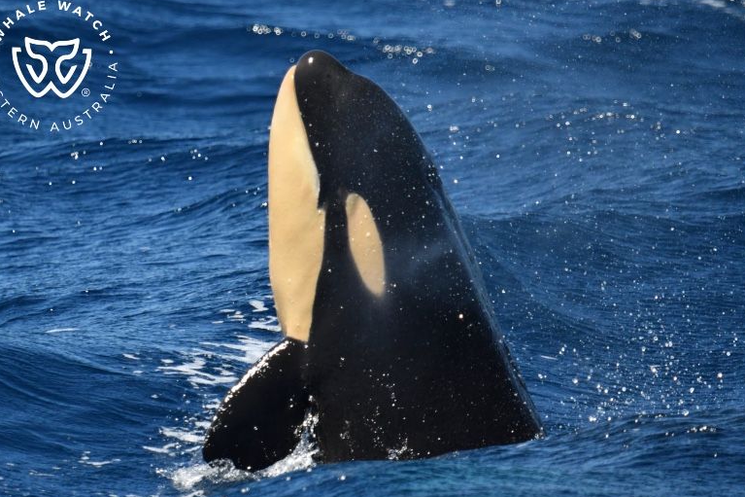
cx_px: 370
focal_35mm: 626
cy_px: 256
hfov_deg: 3.3
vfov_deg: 2.2
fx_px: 12951
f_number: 6.3
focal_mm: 600
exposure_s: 1/8000
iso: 1600
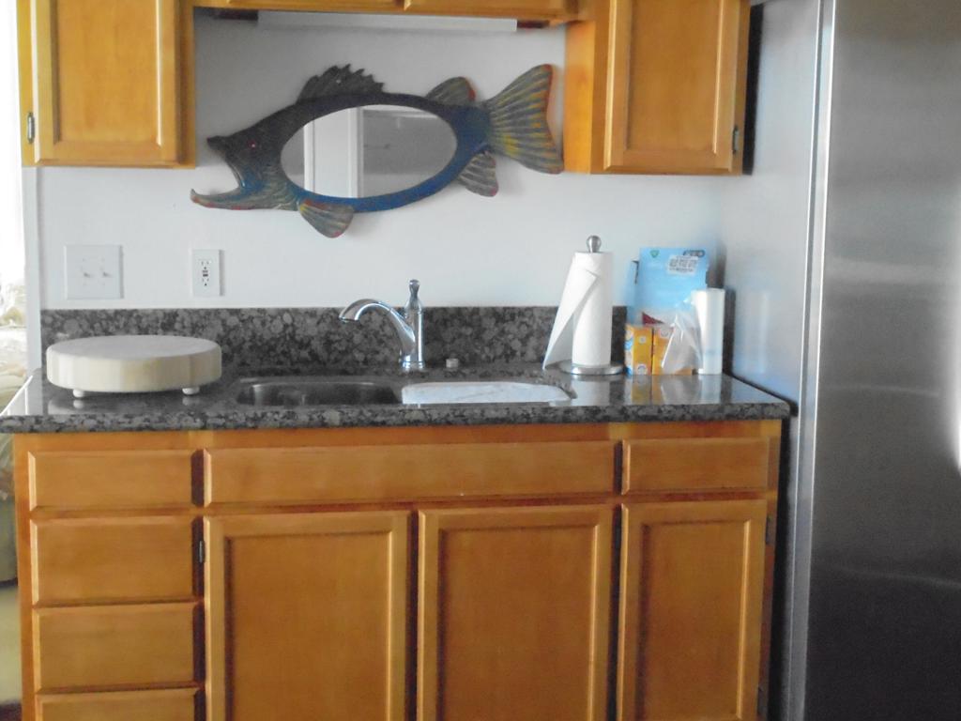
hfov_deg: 38.9
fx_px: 1360
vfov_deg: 29.7
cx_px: 480
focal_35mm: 49
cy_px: 360
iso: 1250
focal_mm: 8.9
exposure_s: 1/60
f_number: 4.8
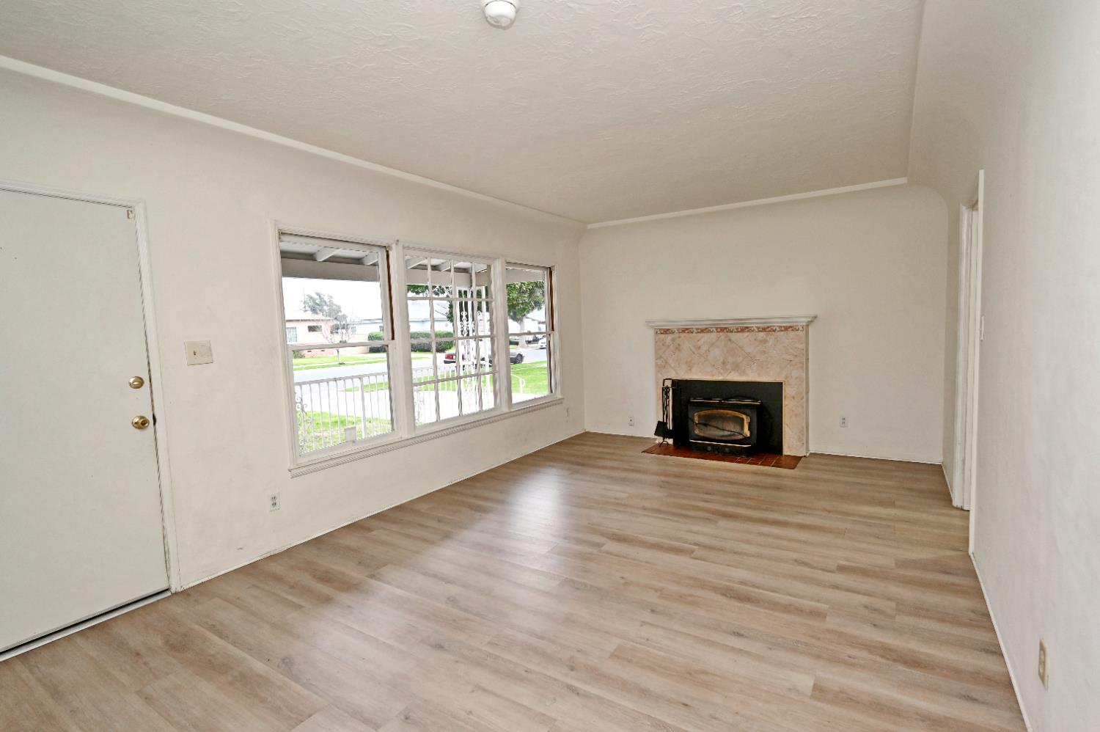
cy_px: 366
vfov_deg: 68.8
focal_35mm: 18
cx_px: 550
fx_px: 534
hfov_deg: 91.7
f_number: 4
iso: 800
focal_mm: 17.5
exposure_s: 1/60
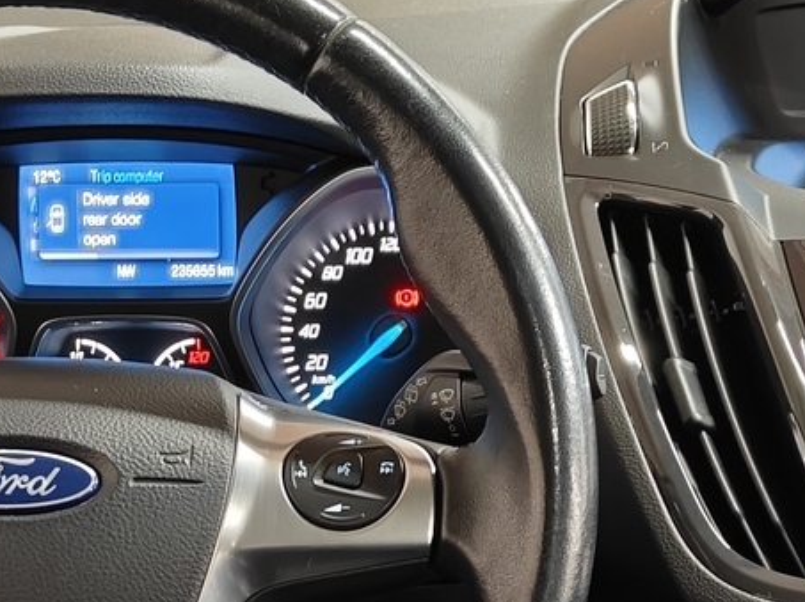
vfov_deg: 13.7
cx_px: 375
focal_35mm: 105
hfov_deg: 18.7
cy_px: 693
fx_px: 2440
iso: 200
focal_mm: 5.59
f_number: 1.8
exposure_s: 1/29
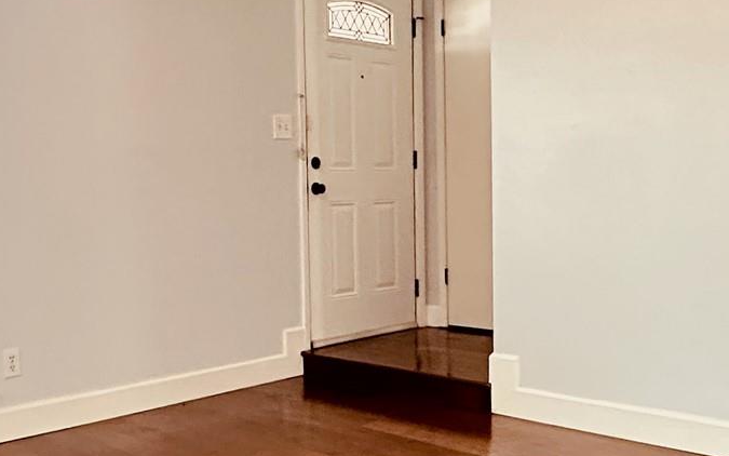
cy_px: 252
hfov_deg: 44.2
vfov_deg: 28.6
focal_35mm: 45
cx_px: 306
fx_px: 894
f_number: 2.2
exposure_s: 1/60
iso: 800
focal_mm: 2.22
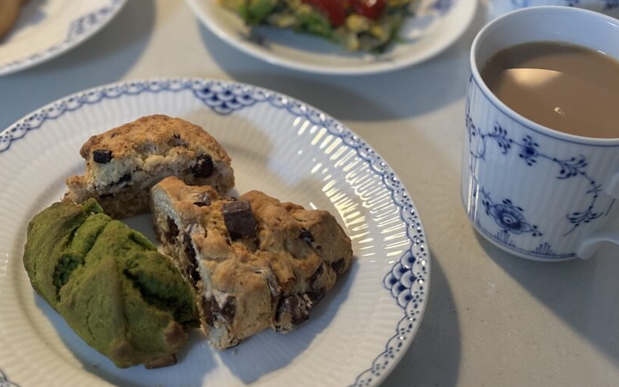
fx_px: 1181
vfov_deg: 18.5
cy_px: 115
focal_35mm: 70
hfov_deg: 29.3
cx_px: 240
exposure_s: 1/40
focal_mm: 5.96
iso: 160
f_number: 1.6
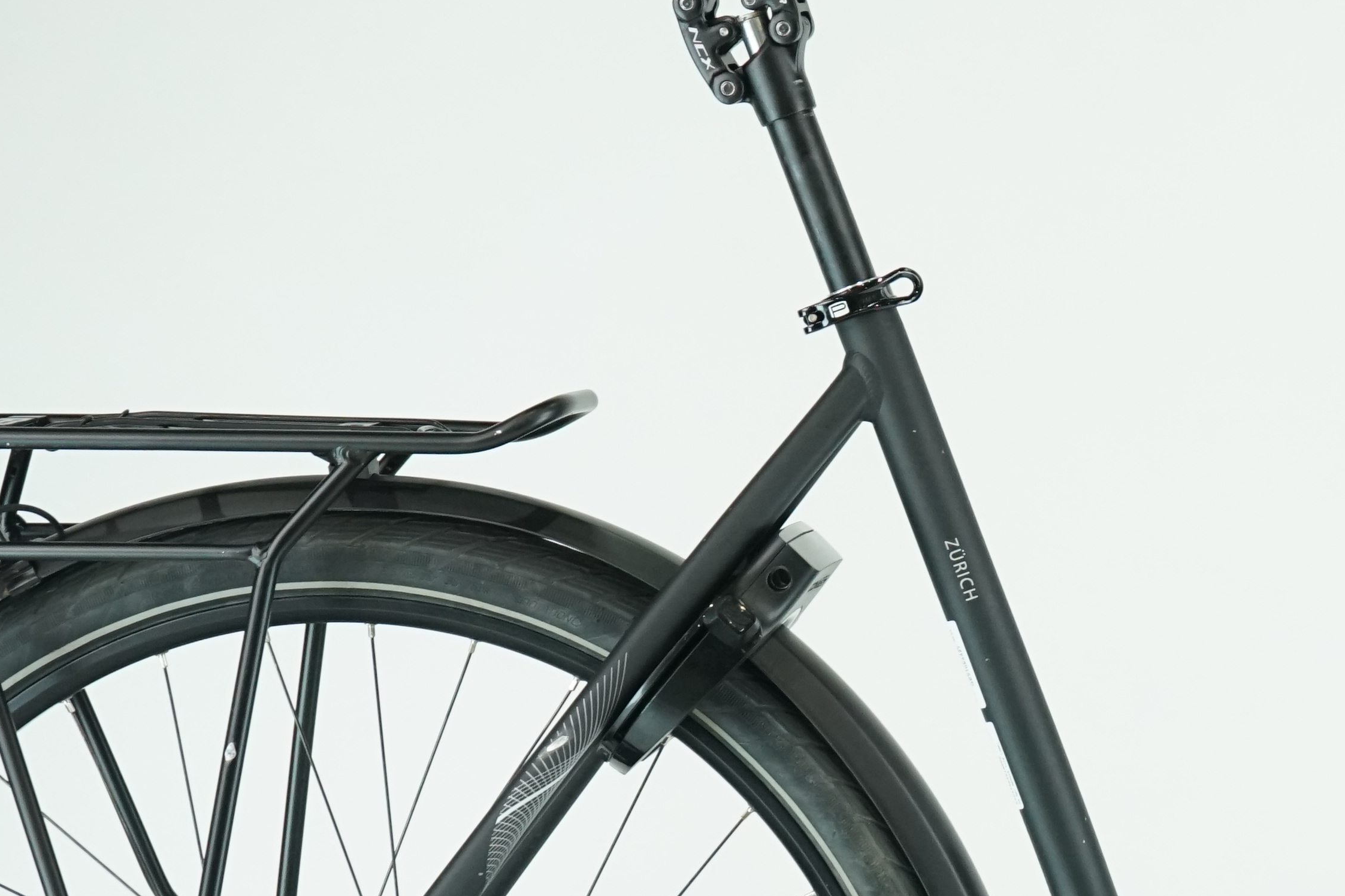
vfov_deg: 9.8
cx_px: 1389
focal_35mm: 139
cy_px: 755
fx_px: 5192
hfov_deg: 14.5
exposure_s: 1/200
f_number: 5.6
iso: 1600
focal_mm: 52
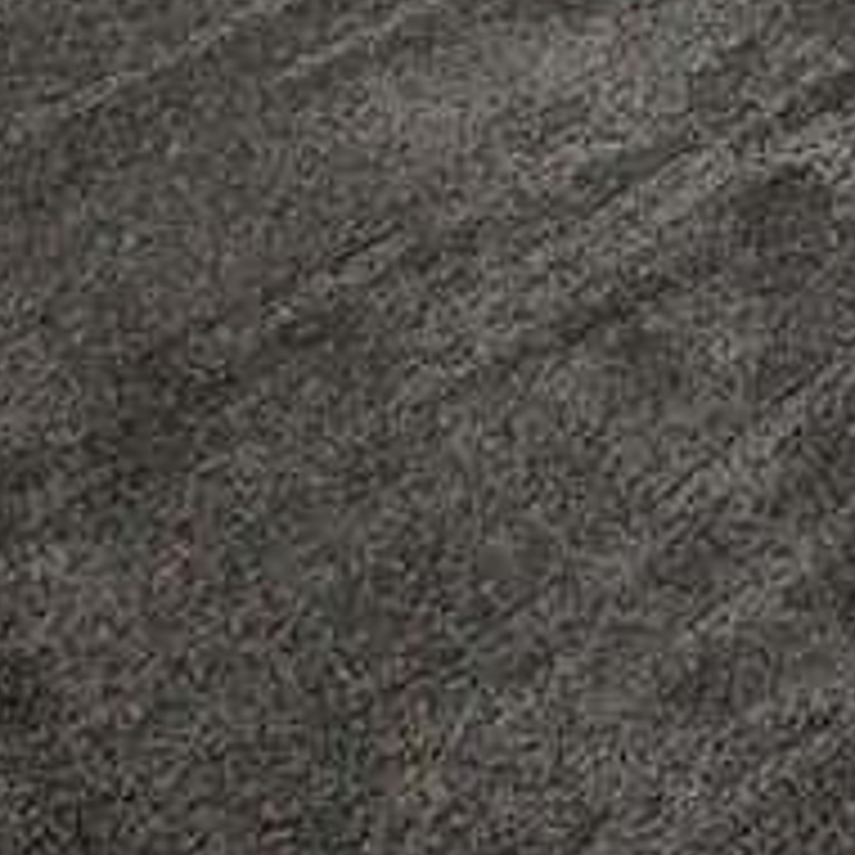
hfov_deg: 16.4
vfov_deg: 11.0
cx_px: 1269
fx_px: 2711
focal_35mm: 97
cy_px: -1760
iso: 400
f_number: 2.2
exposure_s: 1/77.4
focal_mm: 2.2
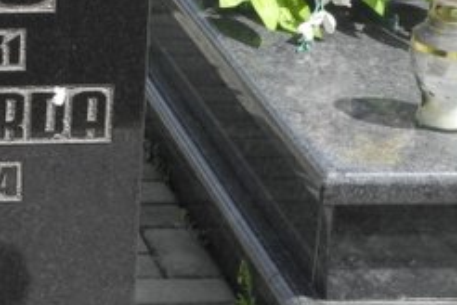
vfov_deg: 9.0
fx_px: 1929
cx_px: -271
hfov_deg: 12.7
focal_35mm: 152
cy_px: 74
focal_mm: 9.7
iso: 100
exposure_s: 1/800
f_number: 3.2
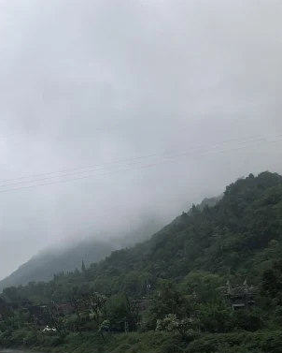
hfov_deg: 23.3
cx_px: -83
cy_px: 250
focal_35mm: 58
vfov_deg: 32.1
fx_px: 605
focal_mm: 4
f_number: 1.8
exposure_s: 1/960
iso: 20
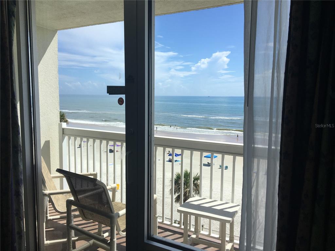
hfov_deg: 61.7
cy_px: 126
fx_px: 281
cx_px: 168
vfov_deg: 48.2
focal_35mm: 29
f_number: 2.2
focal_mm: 4.15
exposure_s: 1/905
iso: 25
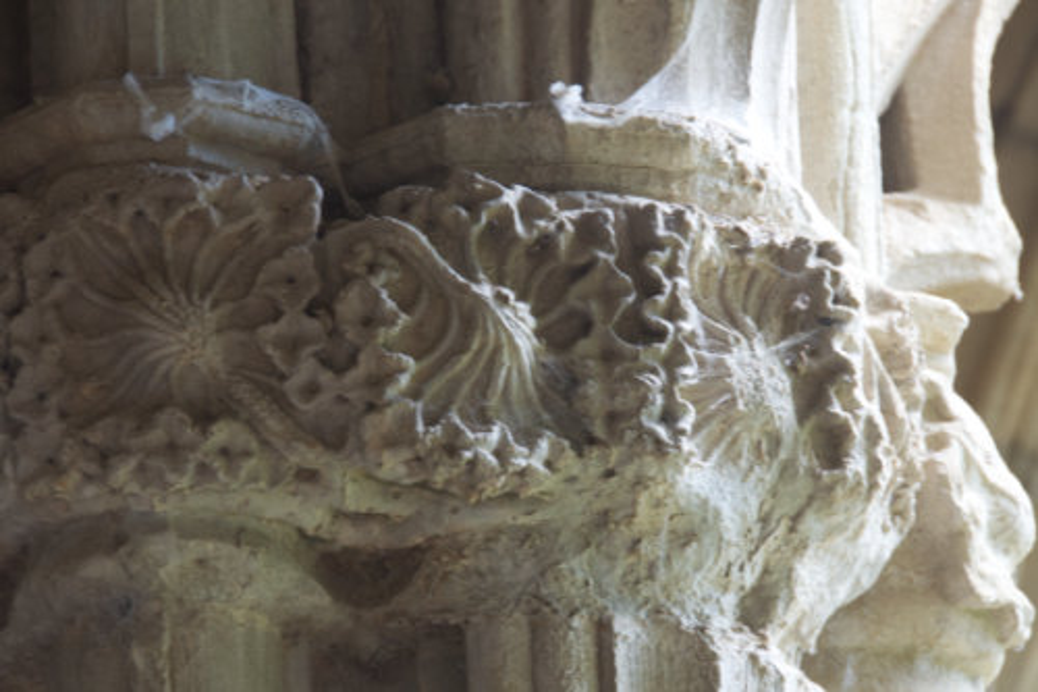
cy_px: 346
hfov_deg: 6.9
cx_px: 519
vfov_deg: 4.6
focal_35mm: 300
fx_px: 8647
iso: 1600
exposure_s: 1/20
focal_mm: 200
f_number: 11
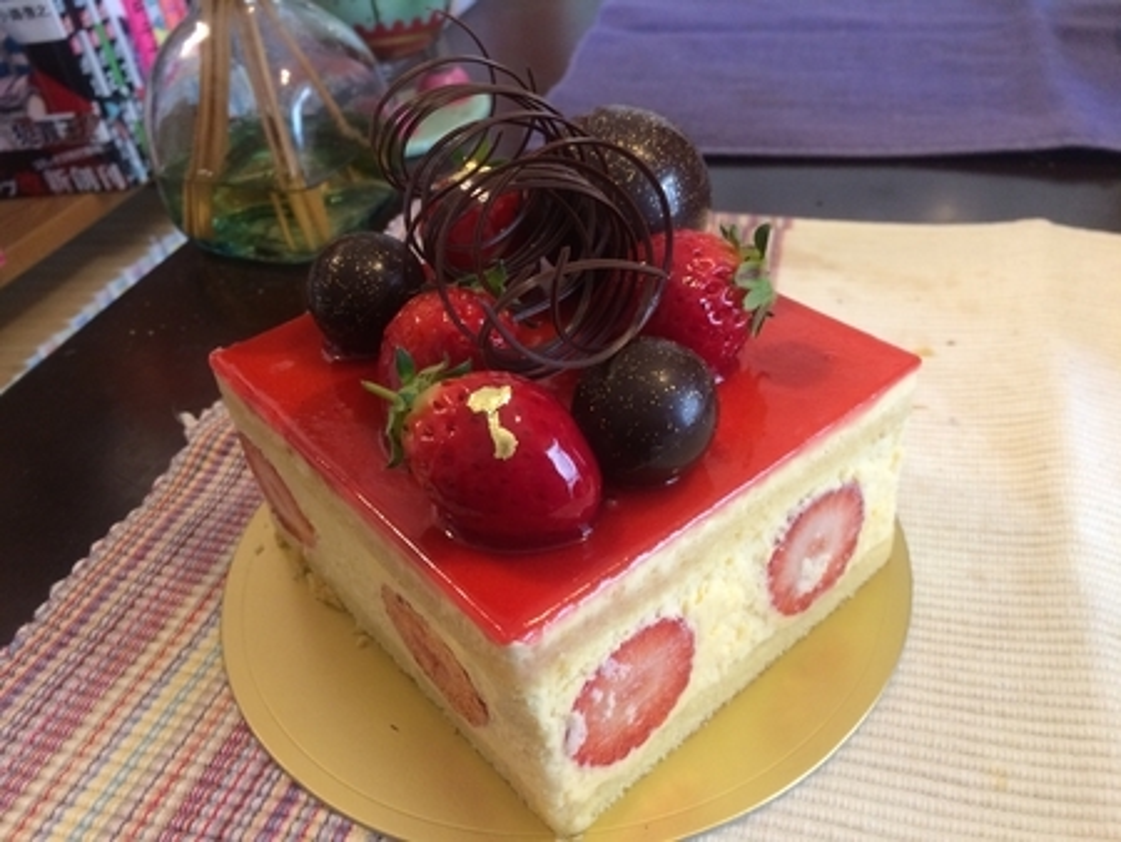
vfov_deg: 48.3
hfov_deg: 61.6
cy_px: 421
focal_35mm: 29
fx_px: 940
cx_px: 560
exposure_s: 1/33
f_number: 2.2
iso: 200
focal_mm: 4.15
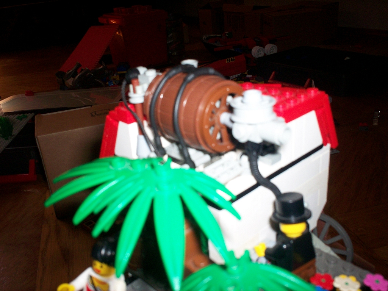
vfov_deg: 39.7
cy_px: 146
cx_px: 194
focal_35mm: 36
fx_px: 404
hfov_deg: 51.4
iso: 140
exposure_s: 1/60
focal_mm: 6
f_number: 4.5
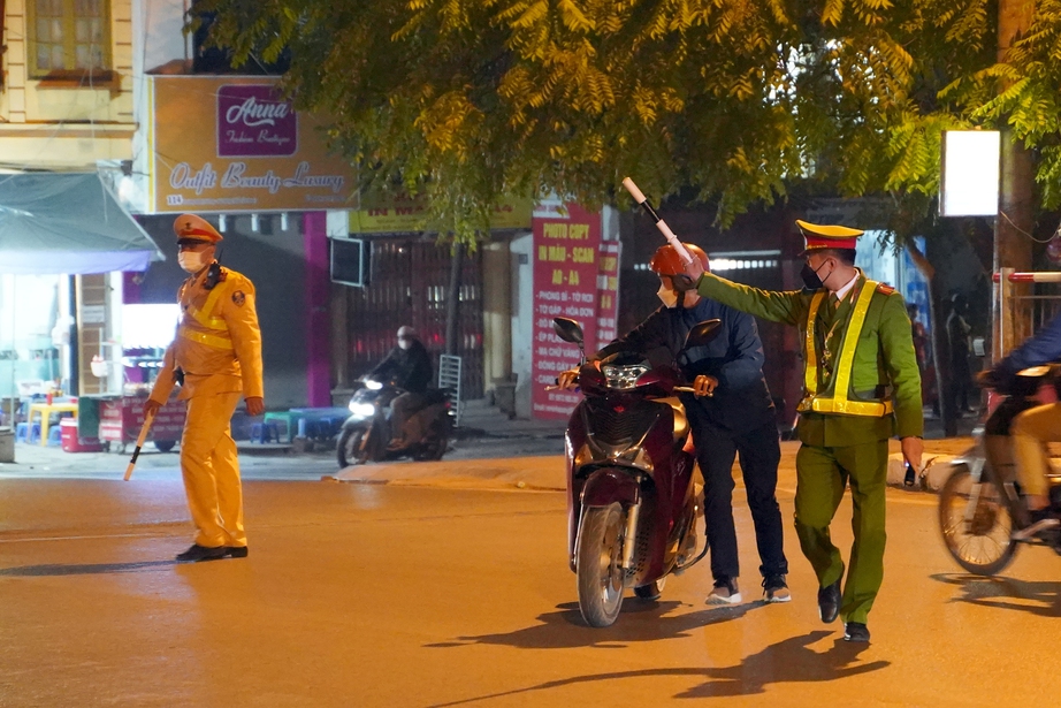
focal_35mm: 112
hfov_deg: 18.3
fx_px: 3301
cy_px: 354
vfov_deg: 12.2
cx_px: 530
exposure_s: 1/100
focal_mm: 75
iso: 12800
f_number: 2.8
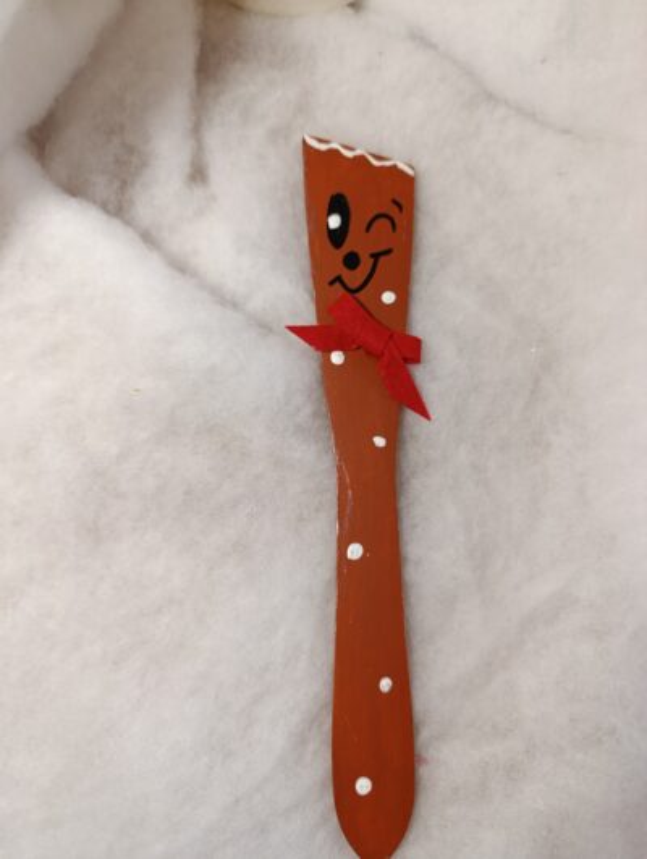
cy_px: 430
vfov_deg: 73.8
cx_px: 324
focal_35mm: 23
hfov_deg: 59.0
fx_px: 572
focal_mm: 6.14
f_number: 1.6
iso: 640
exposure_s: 1/60
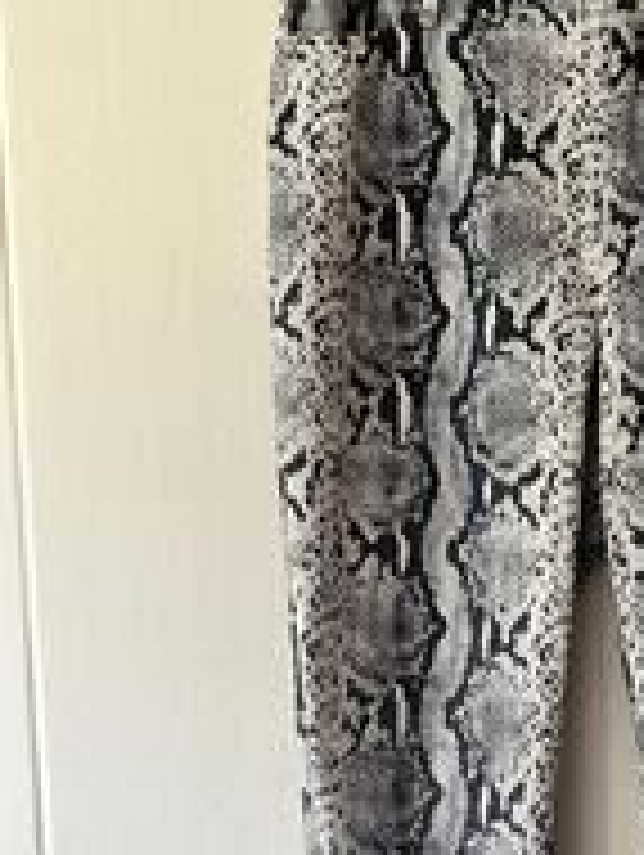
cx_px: 626
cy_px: 670
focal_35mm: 48
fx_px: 1188
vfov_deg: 38.3
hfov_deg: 28.7
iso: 80
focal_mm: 6.86
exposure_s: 1/120
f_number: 1.78
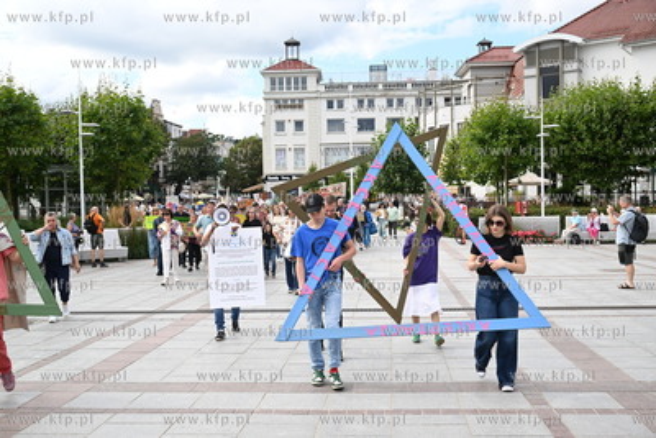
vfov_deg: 35.1
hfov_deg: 50.7
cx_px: 328
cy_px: 219
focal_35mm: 38
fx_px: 693
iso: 400
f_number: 5.6
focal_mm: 38
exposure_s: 1/640
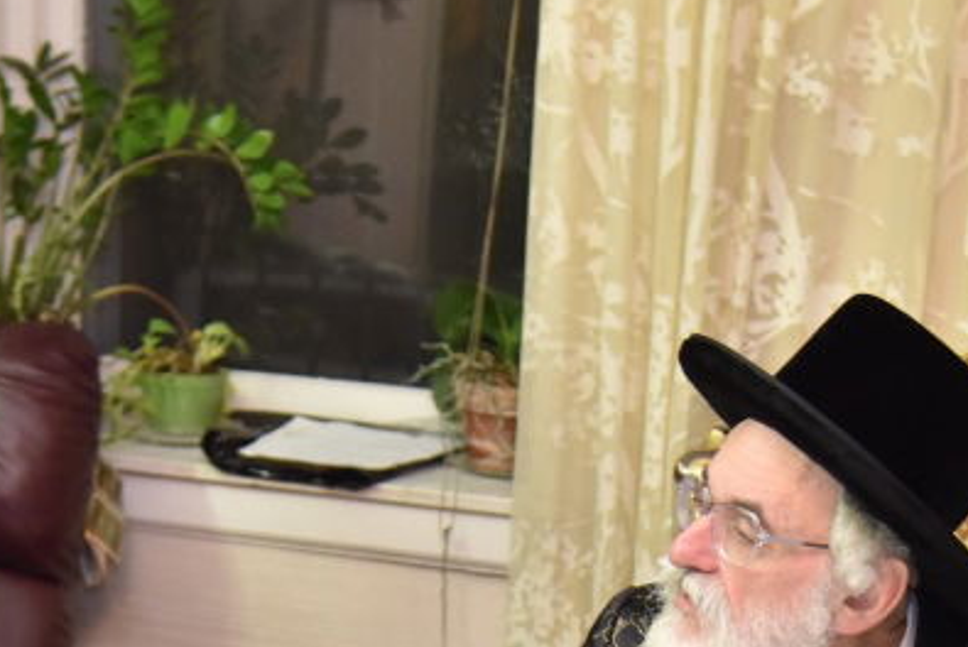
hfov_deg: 17.9
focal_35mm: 114
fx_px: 3067
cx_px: 475
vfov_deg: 11.9
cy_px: 680
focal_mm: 44
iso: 2000
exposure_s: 1/160
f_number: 4
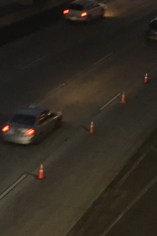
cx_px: 181
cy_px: 49
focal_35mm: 132
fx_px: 863
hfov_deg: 10.2
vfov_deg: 15.4
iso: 200
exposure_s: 1/15
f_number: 2.2
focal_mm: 4.15
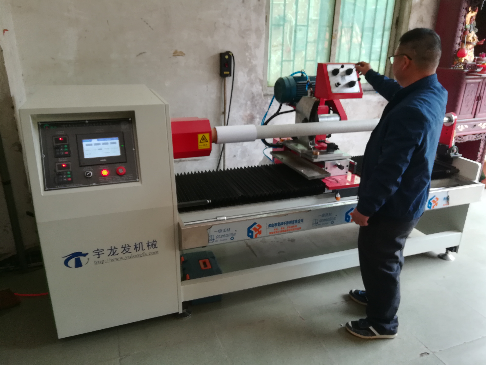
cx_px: 243
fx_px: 365
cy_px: 182
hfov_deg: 67.3
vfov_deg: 53.1
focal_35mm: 26
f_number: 2.2
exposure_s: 1/33.3
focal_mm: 3.83
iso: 100
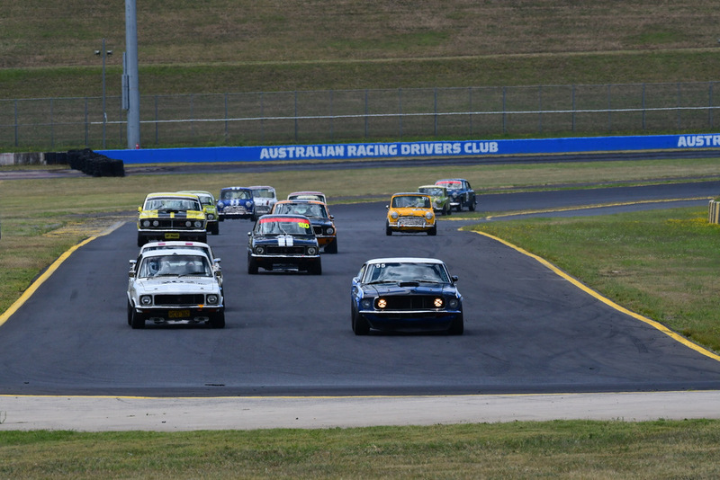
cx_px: 360
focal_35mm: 480
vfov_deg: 2.9
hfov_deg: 4.3
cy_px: 240
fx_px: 9603
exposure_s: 1/640
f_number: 13
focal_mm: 320
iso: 640
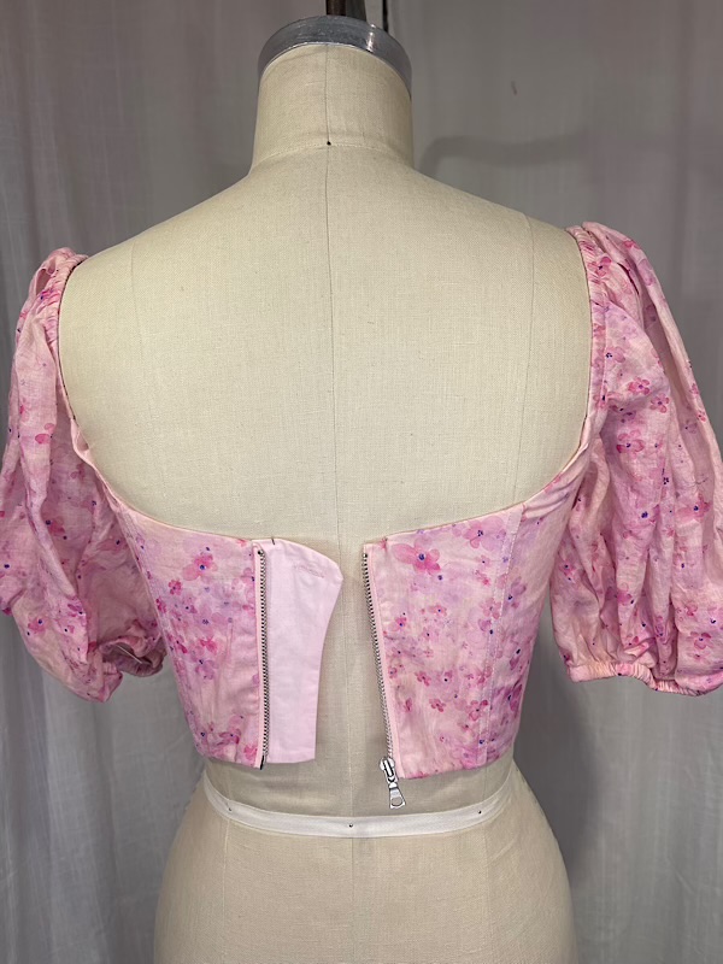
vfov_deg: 69.4
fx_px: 696
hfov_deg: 54.9
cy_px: 482
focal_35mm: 25
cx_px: 362
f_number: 1.6
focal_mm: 5.1
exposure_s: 1/881
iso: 32
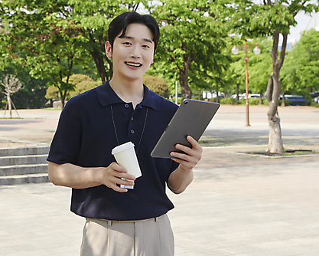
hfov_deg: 24.6
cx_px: 105
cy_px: 104
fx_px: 727
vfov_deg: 19.9
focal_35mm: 77
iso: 160
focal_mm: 48
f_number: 6.3
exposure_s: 1/250
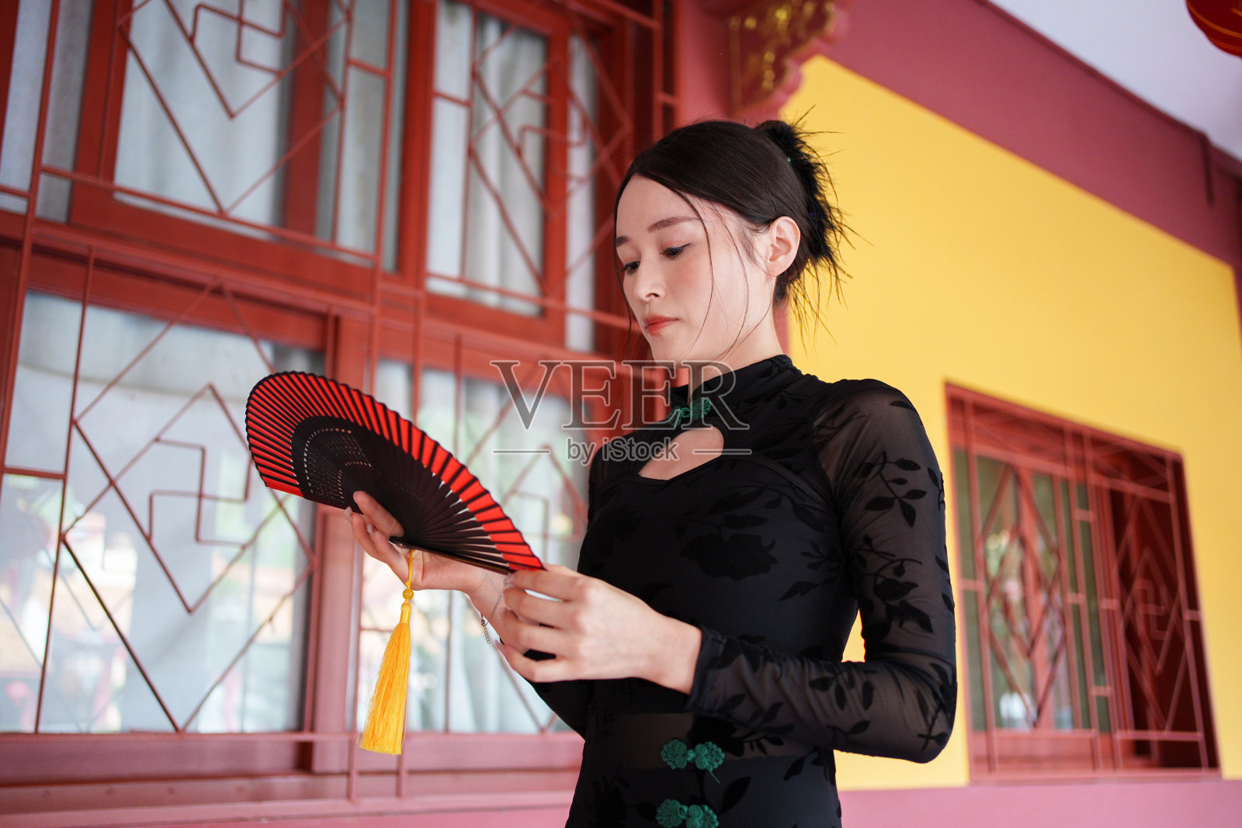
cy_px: 414
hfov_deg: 54.4
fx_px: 1208
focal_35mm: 35
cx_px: 621
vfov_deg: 37.9
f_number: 2.2
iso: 640
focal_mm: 35
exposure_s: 1/160
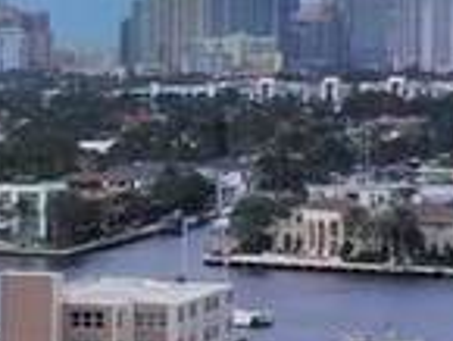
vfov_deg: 6.3
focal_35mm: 238
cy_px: 205
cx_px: -1300
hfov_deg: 6.7
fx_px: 3117
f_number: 6.3
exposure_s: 1/640
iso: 100
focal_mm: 10.26
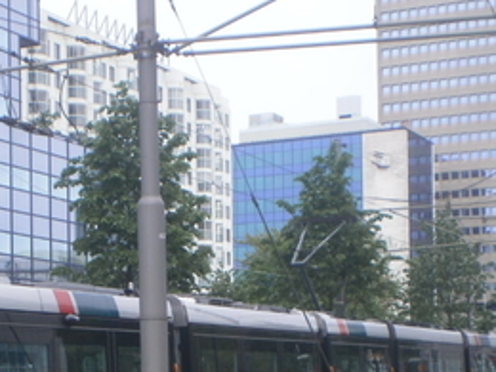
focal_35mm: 97
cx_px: 151
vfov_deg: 15.0
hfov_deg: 20.1
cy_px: 383
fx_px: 1390
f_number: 4.9
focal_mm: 7.4
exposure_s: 1/160
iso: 100
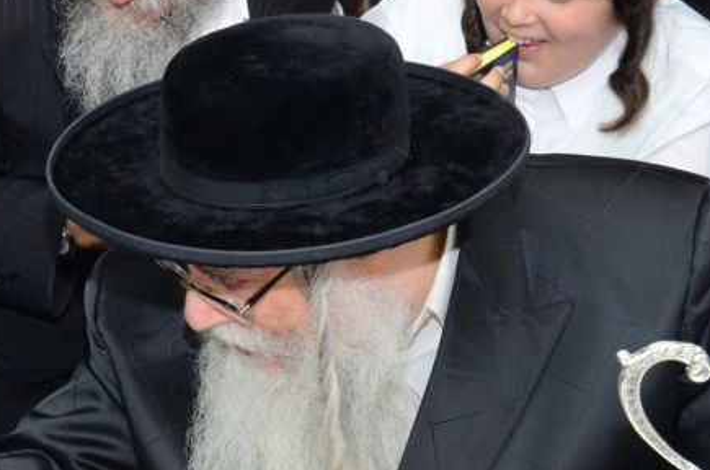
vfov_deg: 11.4
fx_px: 2361
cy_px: 230
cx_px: -101
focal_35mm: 120
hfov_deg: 16.5
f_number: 5.6
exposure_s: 1/80
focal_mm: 34
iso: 640
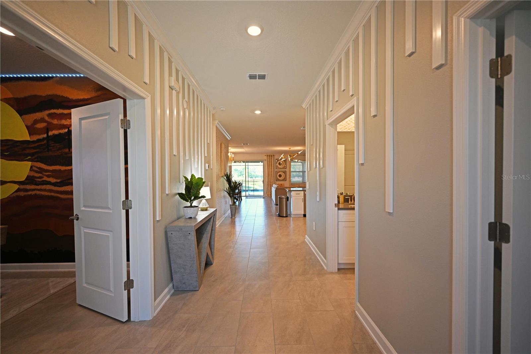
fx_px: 206
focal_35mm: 14
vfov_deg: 81.2
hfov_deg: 104.3
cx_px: 266
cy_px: 177
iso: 400
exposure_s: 1/250
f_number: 2.8
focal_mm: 14
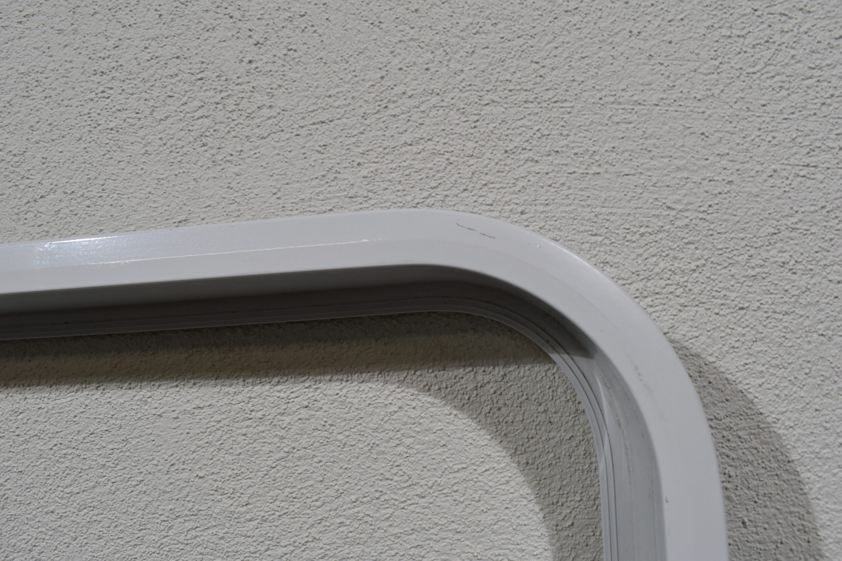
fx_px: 702
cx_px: 421
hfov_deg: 61.9
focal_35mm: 30
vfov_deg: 43.6
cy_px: 280
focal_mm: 20
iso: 250
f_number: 8
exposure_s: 1/60
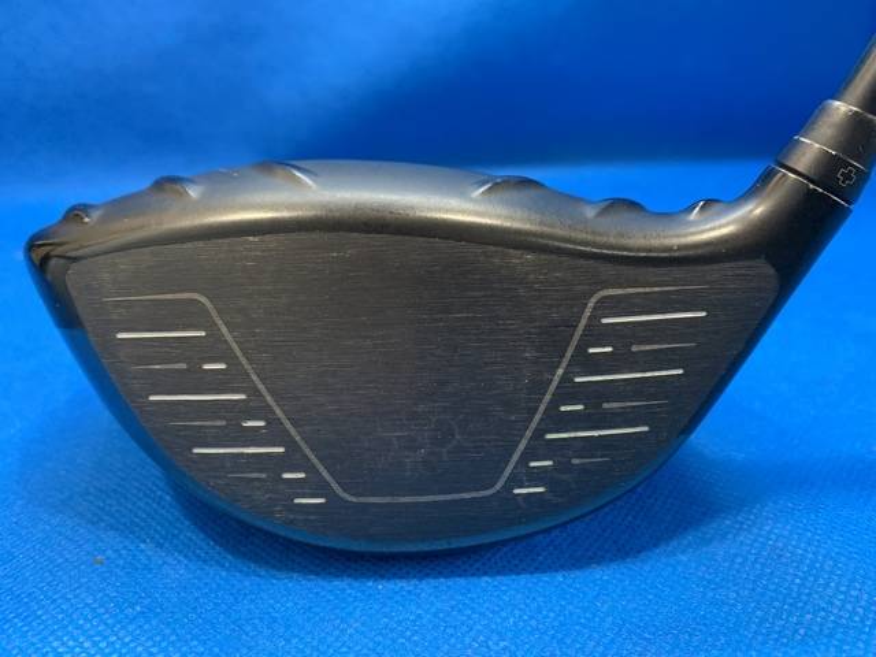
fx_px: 658
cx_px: 438
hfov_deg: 67.3
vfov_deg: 53.1
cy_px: 328
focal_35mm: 26
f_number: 1.8
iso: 250
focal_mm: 4.25
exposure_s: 1/60
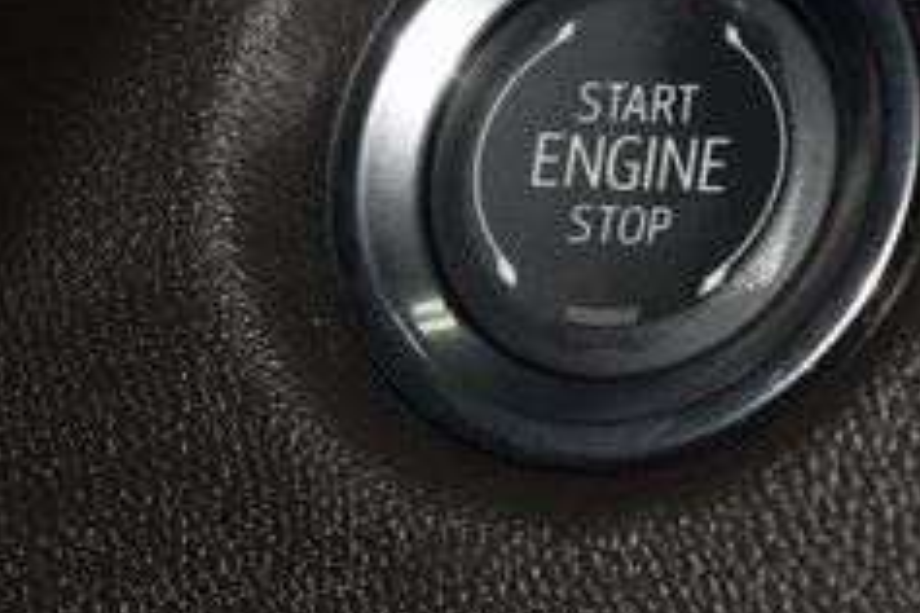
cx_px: 617
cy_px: 161
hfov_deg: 7.3
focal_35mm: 284
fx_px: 7257
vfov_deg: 4.8
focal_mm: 70
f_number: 8
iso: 100
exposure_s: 1/125
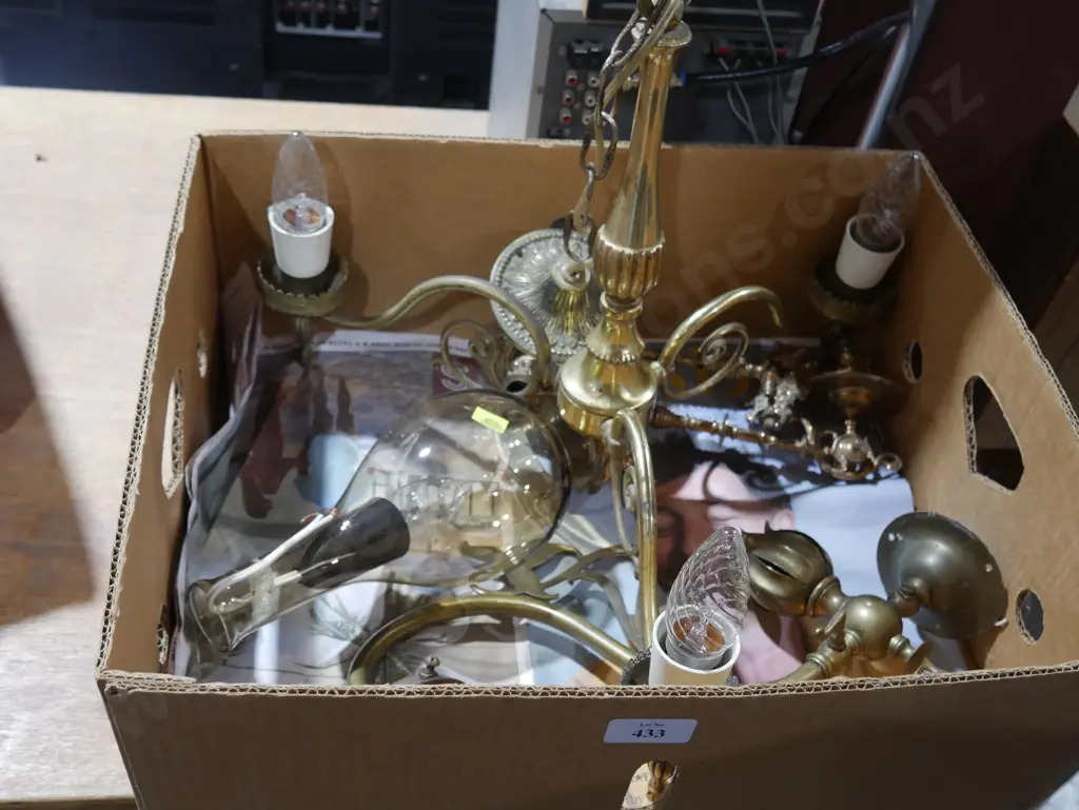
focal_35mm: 36
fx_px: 1123
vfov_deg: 39.7
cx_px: 540
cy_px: 405
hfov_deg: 51.3
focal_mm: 18
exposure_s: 1/60
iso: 800
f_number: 4
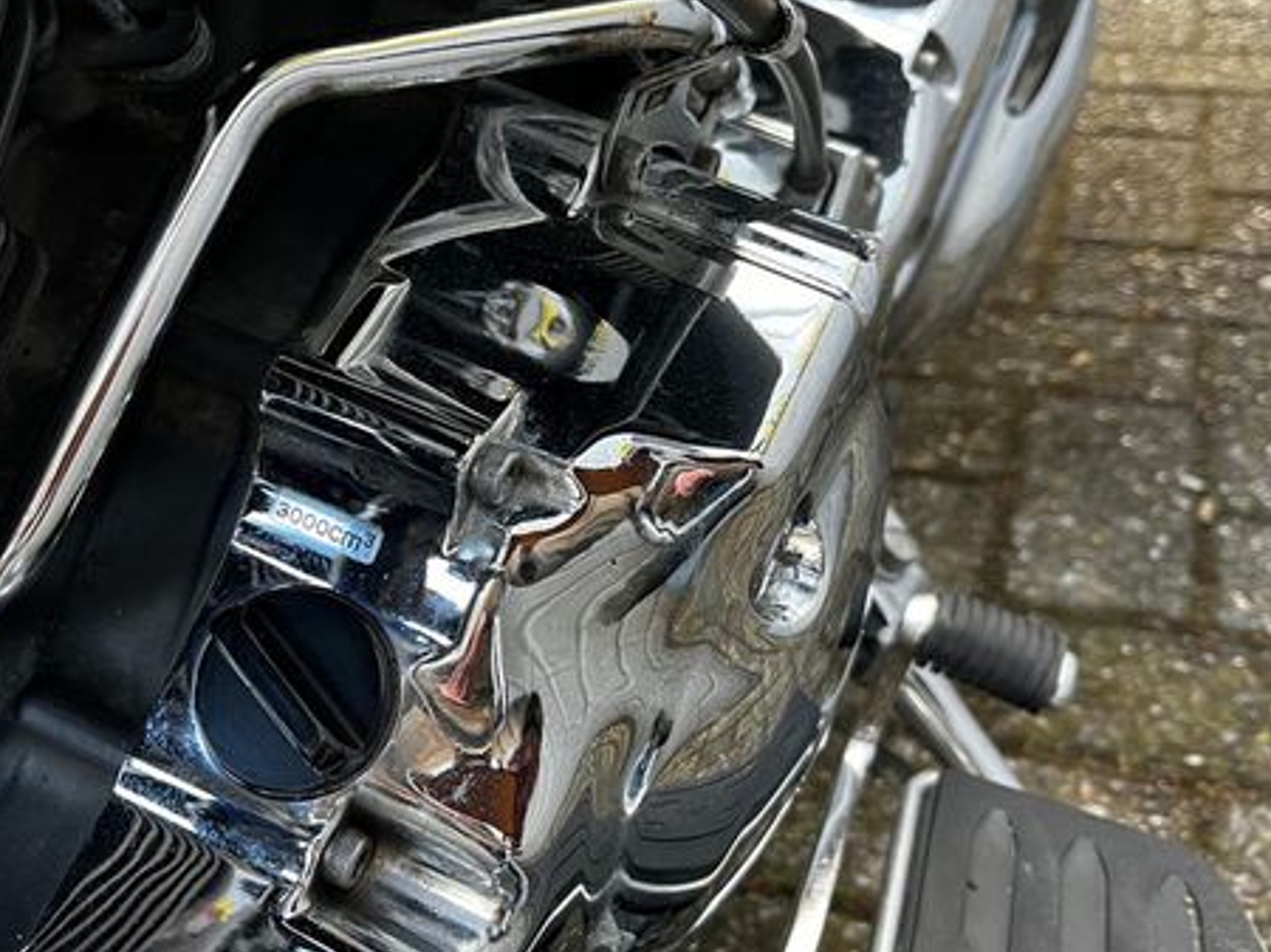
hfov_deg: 50.0
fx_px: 1358
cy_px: 472
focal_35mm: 37
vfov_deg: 38.6
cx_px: 551
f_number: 1.6
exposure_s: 1/91
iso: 125
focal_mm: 5.1
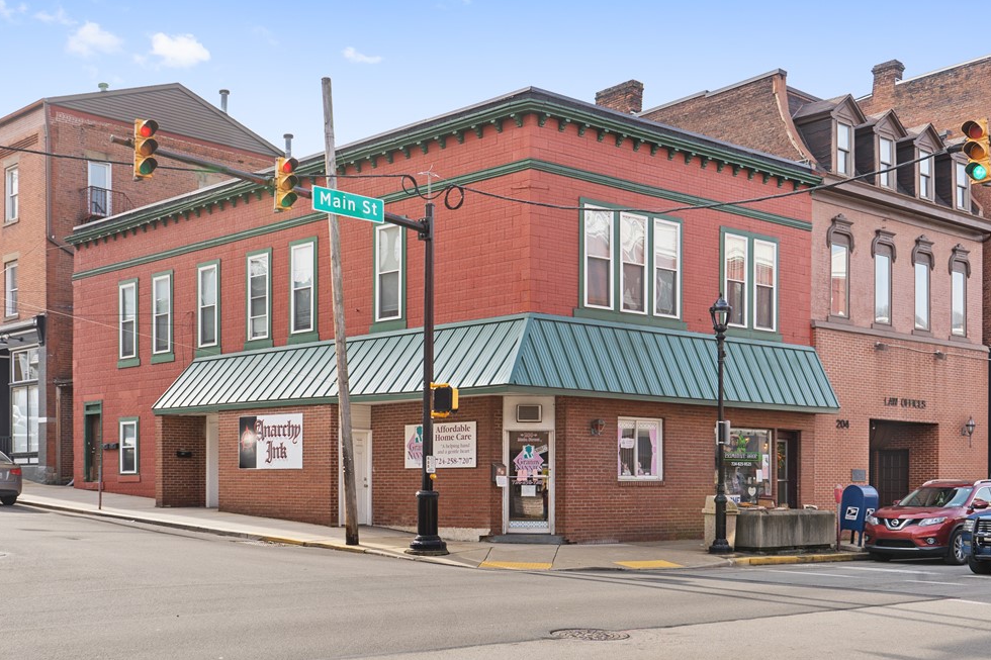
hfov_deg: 47.4
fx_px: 1128
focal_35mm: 41
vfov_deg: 32.6
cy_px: 349
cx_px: 477
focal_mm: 37
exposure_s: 1/160
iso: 125
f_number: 8
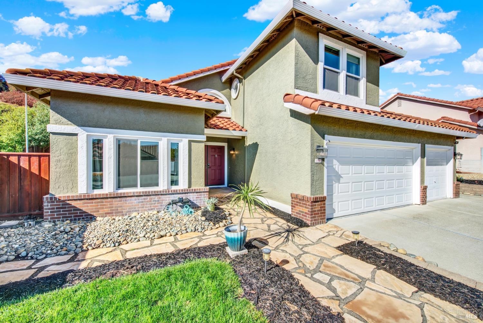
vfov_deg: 81.3
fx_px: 188
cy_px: 162
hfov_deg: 104.2
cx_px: 242
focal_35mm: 14
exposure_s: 1/100
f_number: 14
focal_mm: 14
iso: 100
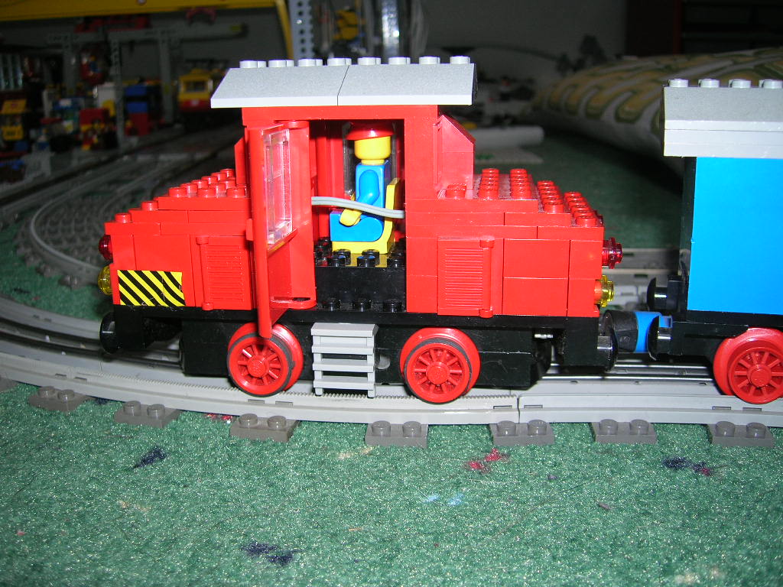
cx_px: 392
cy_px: 294
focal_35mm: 34
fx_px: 769
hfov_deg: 54.0
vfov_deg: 41.8
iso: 50
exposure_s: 1/60.1
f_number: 2.9
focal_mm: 5.7
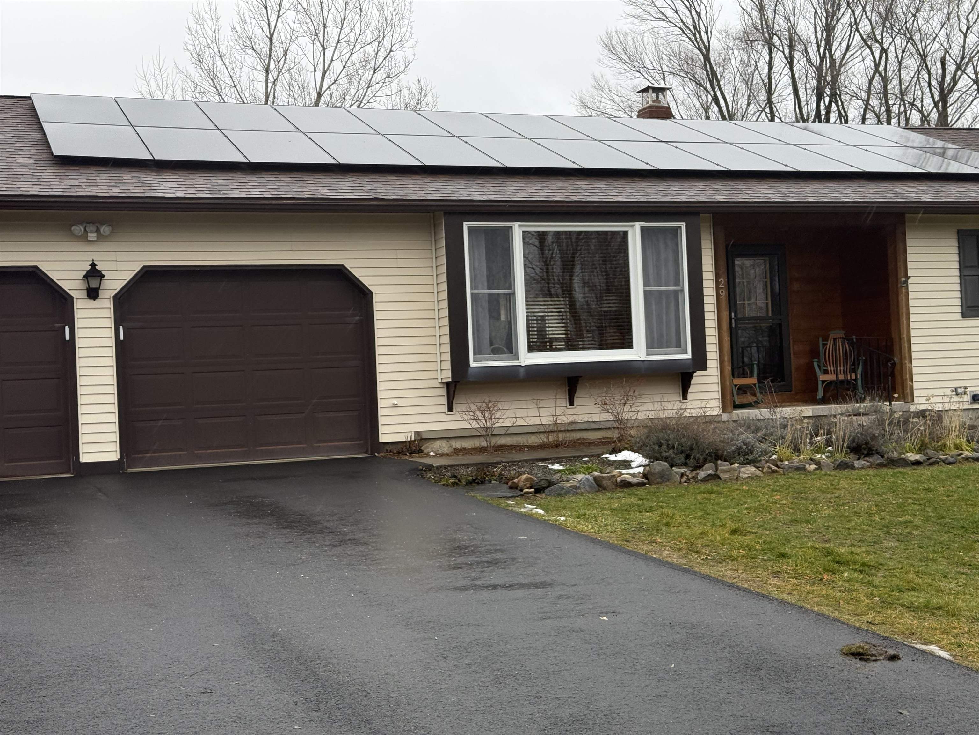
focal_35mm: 48
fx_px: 1358
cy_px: 368
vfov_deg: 30.3
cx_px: 490
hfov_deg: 39.7
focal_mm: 6.76
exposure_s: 1/192
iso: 125
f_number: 1.78
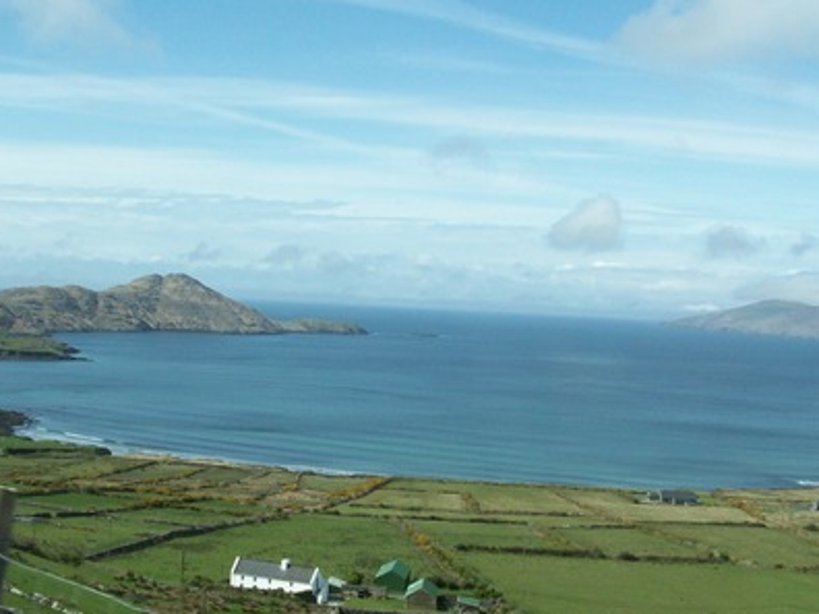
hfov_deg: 34.6
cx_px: 267
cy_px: 314
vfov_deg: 26.6
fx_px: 1301
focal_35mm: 55
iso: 64
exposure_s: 1/344
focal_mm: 5.7
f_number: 2.8
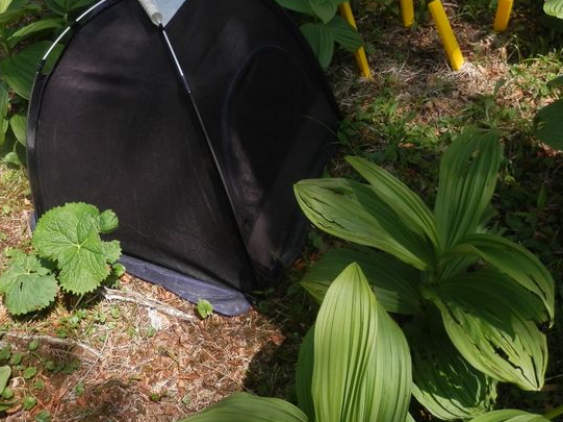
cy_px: 116
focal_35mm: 37
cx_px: 235
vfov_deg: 37.8
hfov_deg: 50.0
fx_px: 601
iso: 80
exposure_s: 1/640
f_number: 3
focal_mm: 4.5
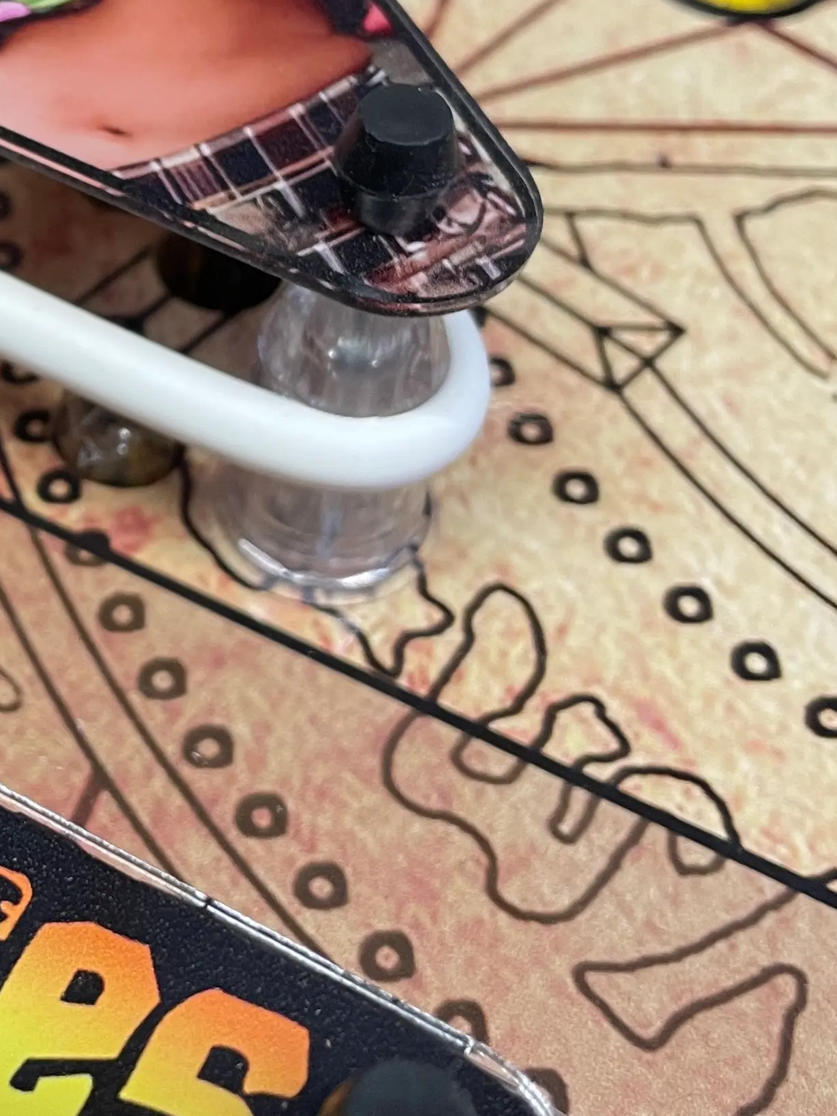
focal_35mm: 64
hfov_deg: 21.7
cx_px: -81
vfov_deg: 30.0
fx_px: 2063
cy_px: 356
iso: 125
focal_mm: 4.2
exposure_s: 1/95
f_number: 1.6
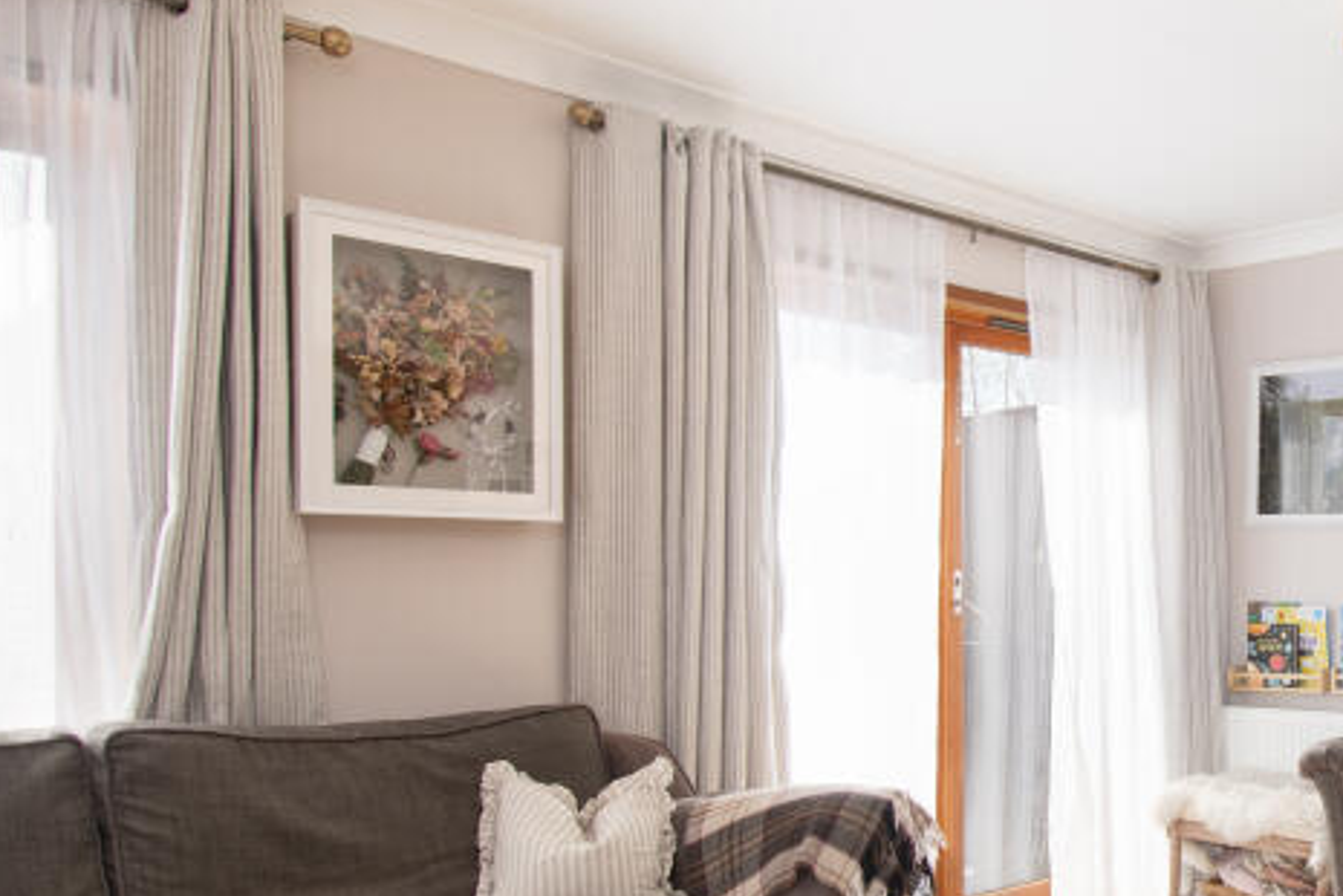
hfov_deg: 51.7
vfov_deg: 39.8
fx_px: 1231
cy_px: 532
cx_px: 1164
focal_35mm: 33
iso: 200
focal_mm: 10
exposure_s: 1/30
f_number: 8
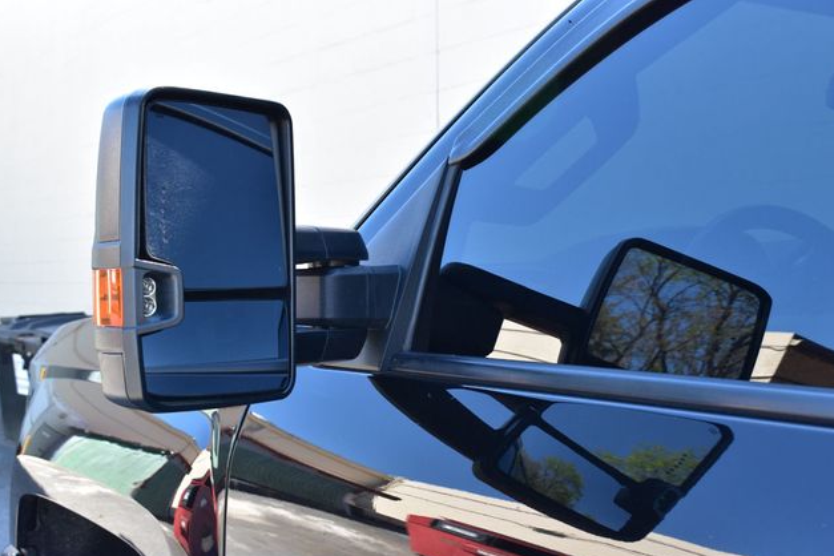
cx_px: 419
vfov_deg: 26.0
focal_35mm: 52
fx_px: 1205
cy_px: 282
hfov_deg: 38.2
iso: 400
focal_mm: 34
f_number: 9
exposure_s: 1/100
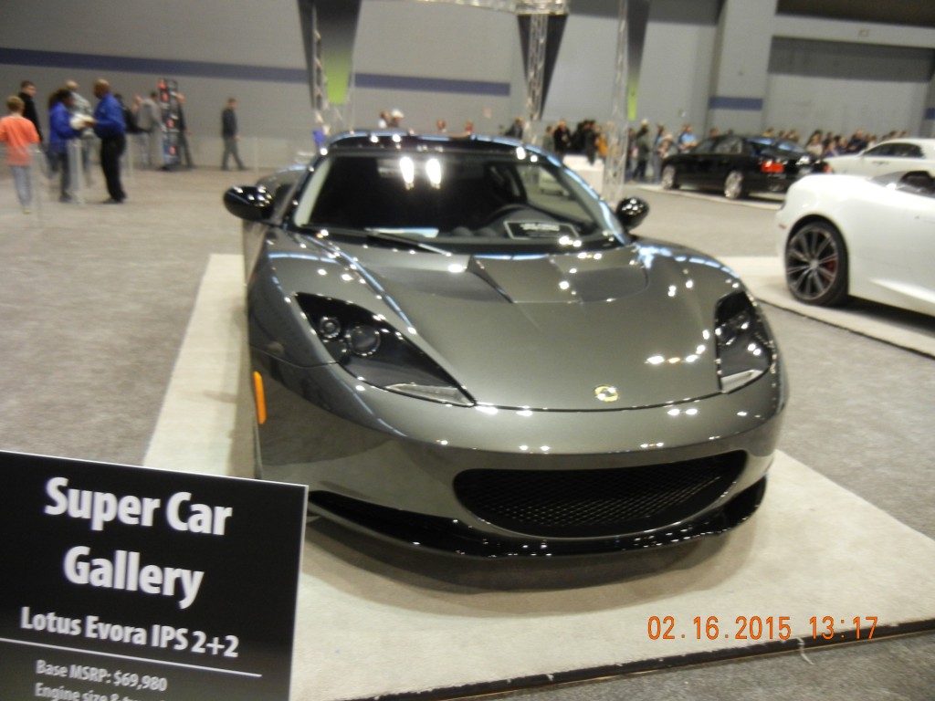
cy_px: 350
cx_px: 468
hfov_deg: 60.0
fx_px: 810
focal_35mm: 30
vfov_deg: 46.8
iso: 400
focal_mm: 5.4
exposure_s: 1/50.8
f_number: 3.5
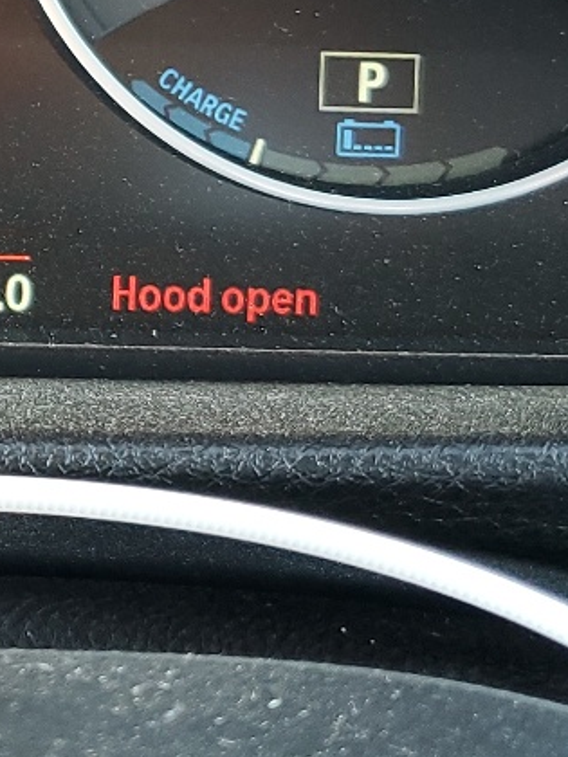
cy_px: -56
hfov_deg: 14.3
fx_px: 2166
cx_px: -193
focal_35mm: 99
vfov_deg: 19.1
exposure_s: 1/60.2
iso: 80
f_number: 1.5
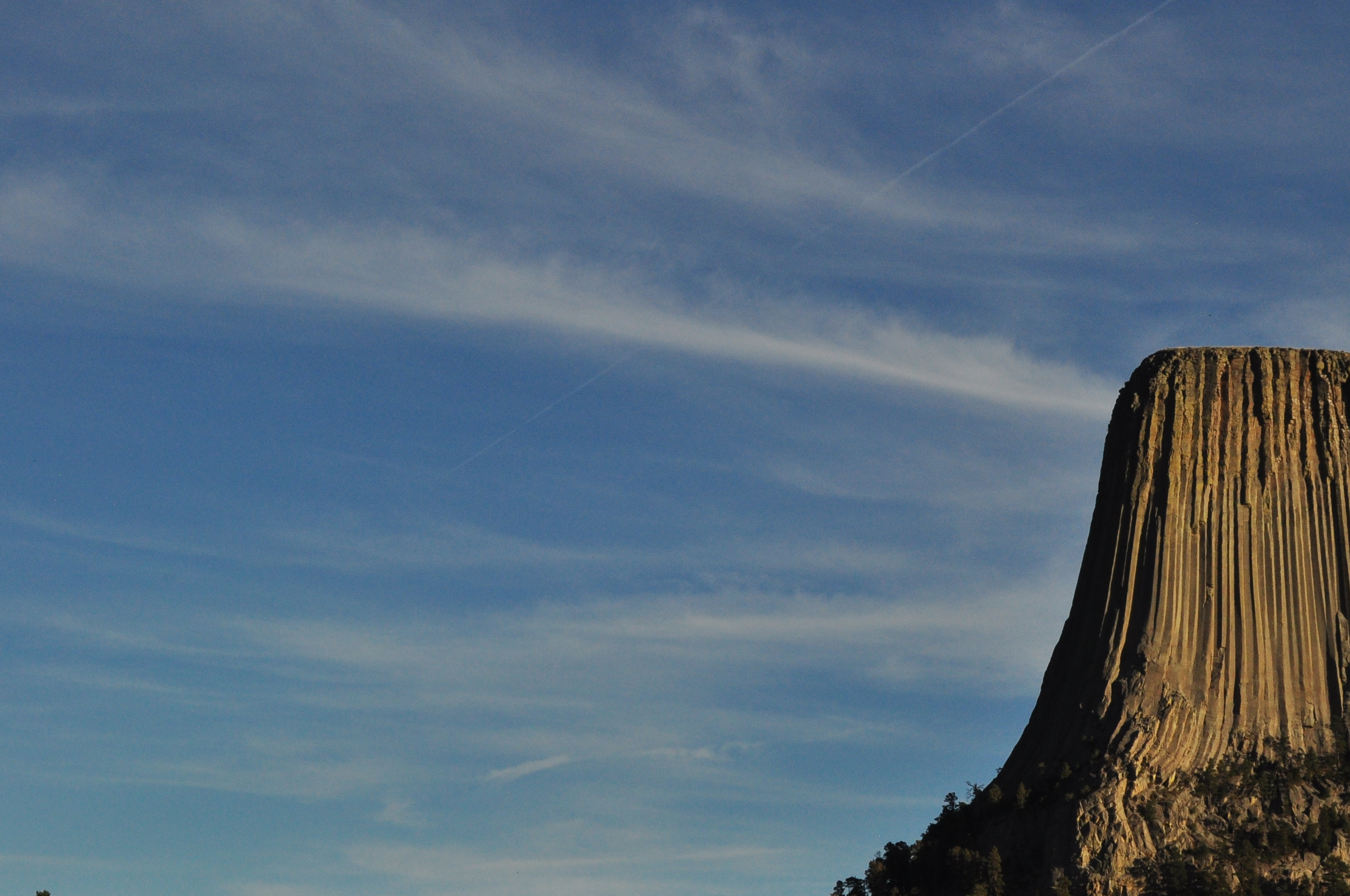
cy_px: 582
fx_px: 3371
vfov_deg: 15.1
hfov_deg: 22.5
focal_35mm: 90
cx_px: 968
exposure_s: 1/800
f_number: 14
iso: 400
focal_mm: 40
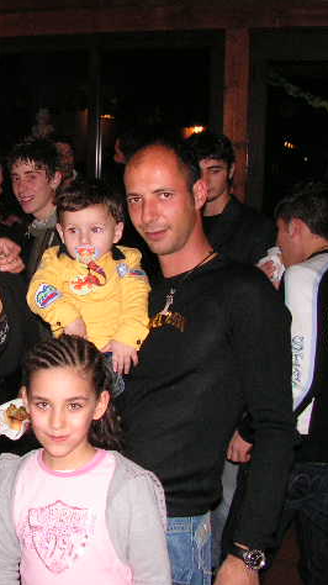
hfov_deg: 22.1
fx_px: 821
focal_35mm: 53
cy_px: 292
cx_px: 36
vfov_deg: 39.2
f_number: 3.2
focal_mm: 6
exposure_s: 1/40
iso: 200
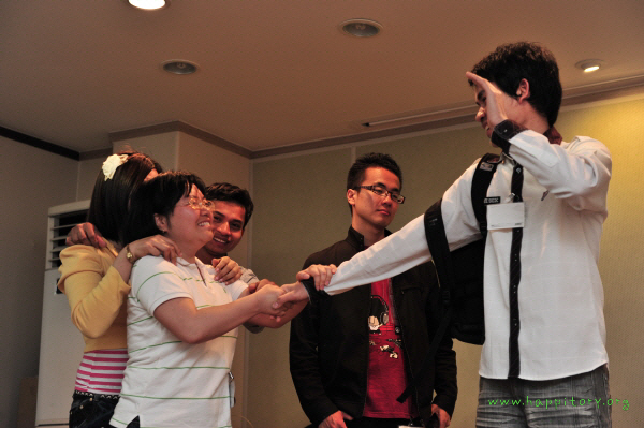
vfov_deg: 22.6
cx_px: 322
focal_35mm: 60
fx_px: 1072
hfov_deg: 33.4
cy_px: 214
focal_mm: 60
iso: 1000
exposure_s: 1/100
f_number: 4
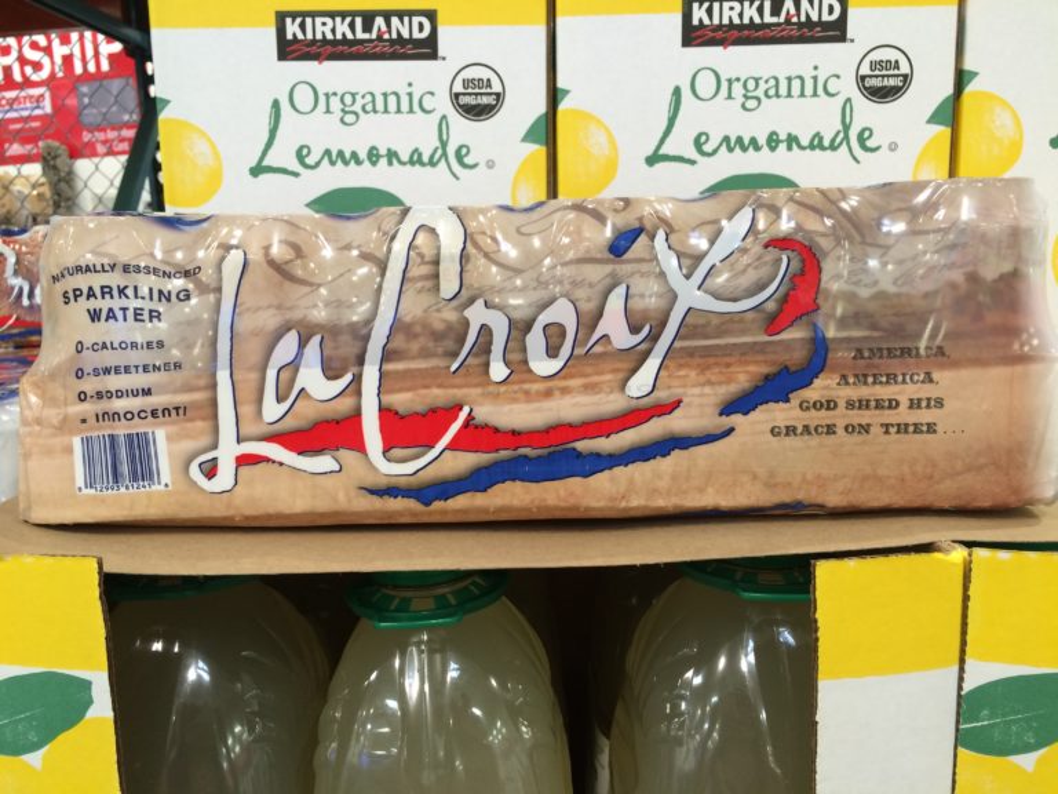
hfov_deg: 61.7
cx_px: 529
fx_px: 886
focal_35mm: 29
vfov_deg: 48.2
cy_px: 397
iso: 64
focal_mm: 4.15
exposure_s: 1/30
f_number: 2.2
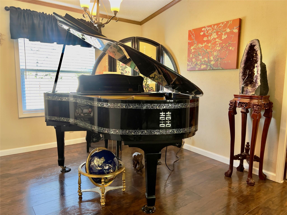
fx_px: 216
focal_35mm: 26
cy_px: 108
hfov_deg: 67.3
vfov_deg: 53.1
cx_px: 144
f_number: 1.5
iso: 160
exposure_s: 1/60
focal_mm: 5.7
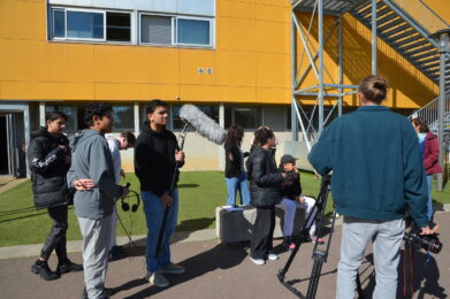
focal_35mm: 24
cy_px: 150
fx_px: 300
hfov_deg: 73.8
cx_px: 225
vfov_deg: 53.1
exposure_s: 1/320
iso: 100
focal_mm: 16
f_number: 9
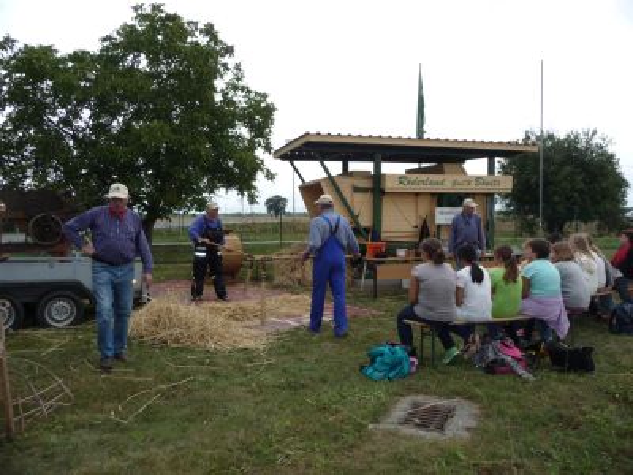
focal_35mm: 28
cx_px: 316
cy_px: 238
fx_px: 512
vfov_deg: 49.7
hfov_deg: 63.4
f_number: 3.3
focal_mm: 4.7
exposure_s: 1/320
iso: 100
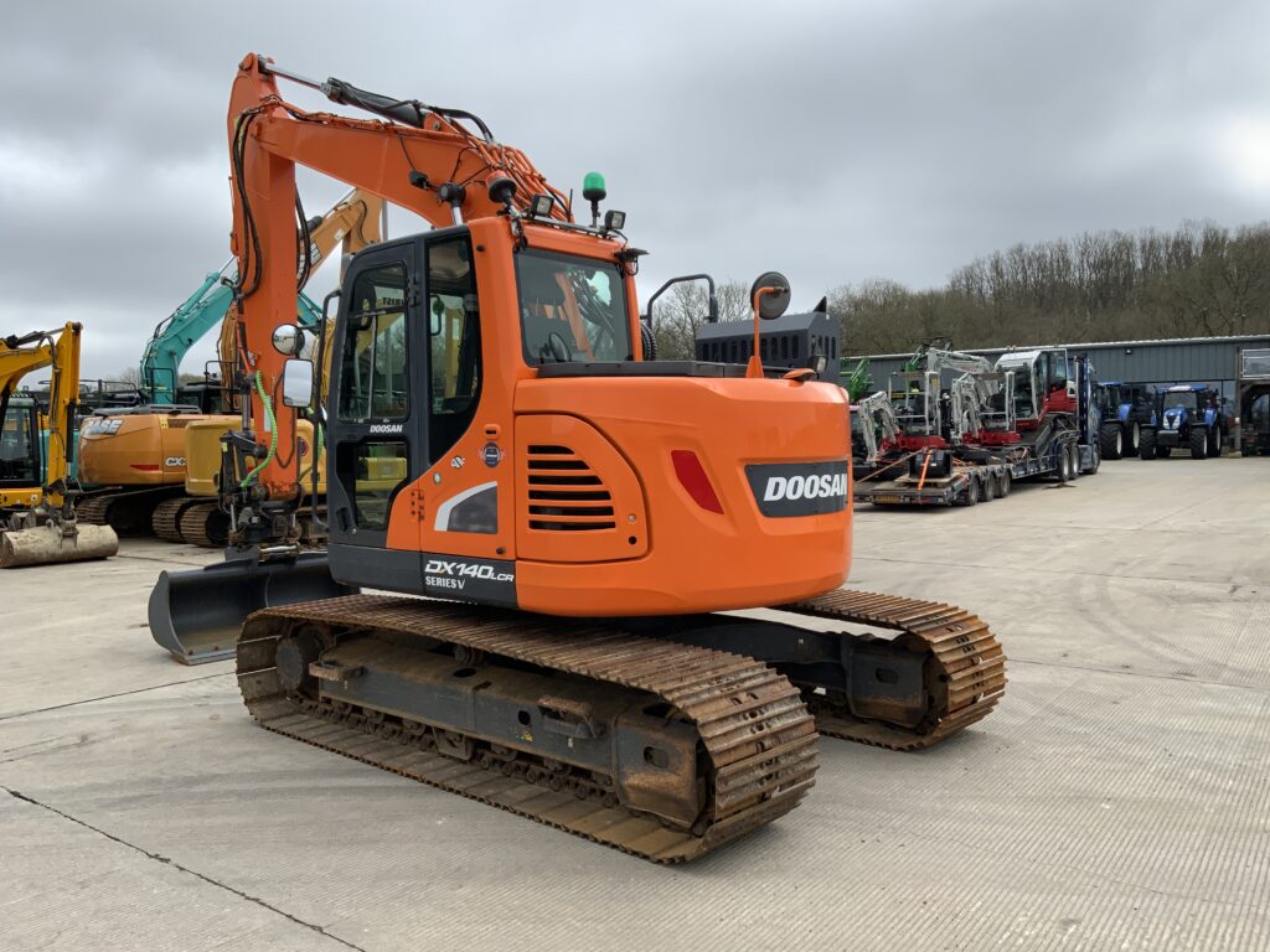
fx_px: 1064
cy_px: 476
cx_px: 635
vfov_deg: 48.2
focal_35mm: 29
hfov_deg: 61.7
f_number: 1.8
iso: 16
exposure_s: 1/1055
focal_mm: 3
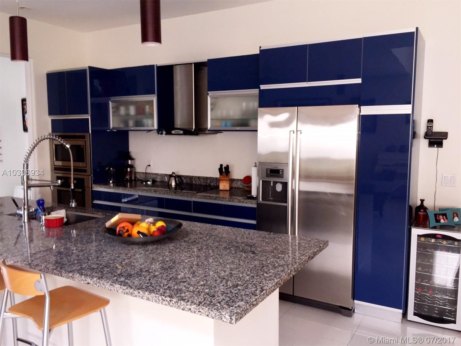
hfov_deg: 61.7
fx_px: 386
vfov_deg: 48.2
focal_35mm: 29
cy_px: 173
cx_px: 230
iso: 40
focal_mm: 4.15
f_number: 2.2
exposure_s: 1/30
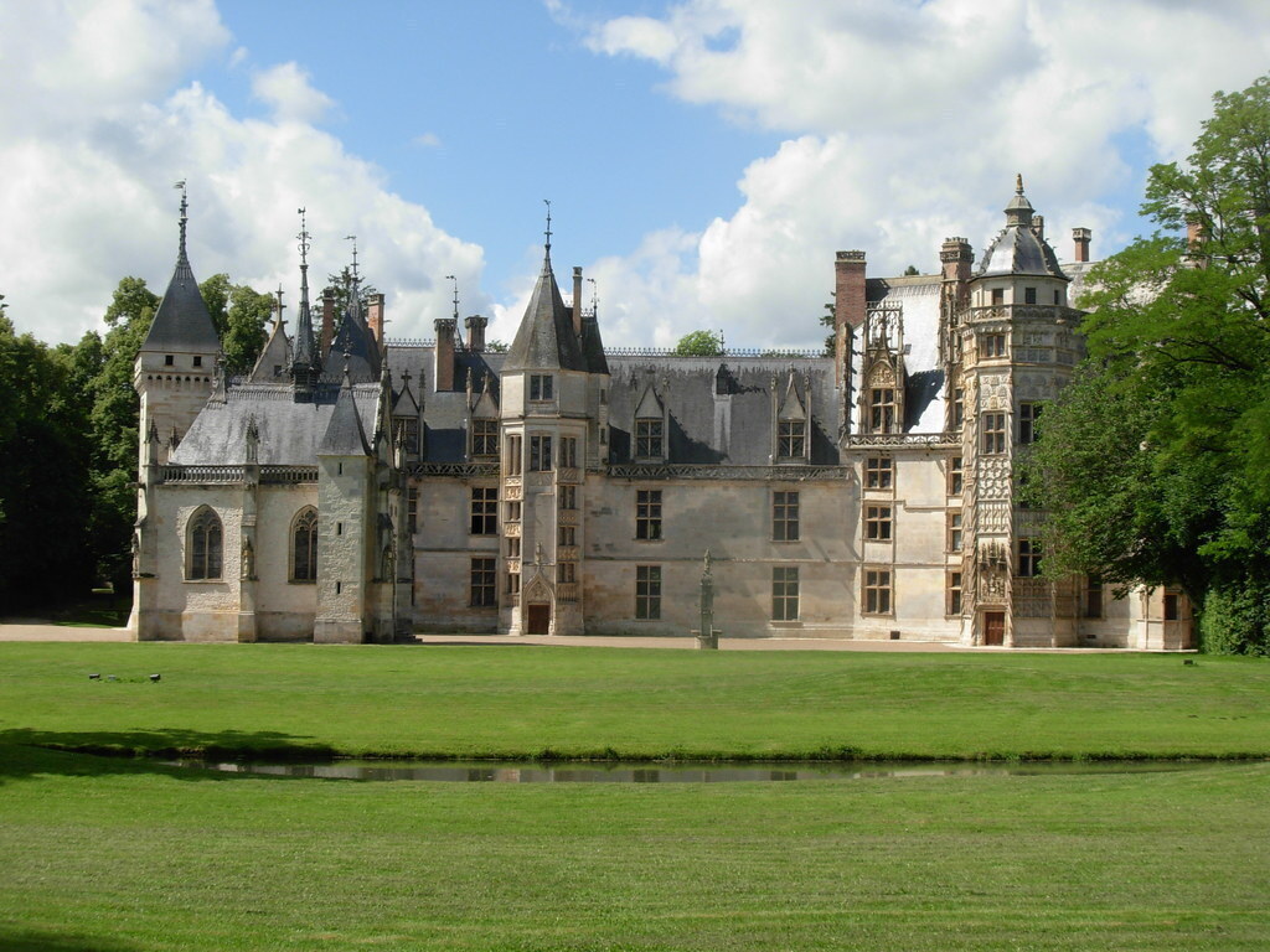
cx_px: 635
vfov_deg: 22.9
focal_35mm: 64
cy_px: 476
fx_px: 2348
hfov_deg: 30.3
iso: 79
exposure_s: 1/406
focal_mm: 10.5
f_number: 5.8
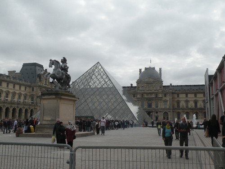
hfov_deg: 44.8
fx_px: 273
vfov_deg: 34.3
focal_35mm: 42
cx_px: 112
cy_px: 84
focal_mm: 7.4
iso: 64
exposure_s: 1/758
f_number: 5
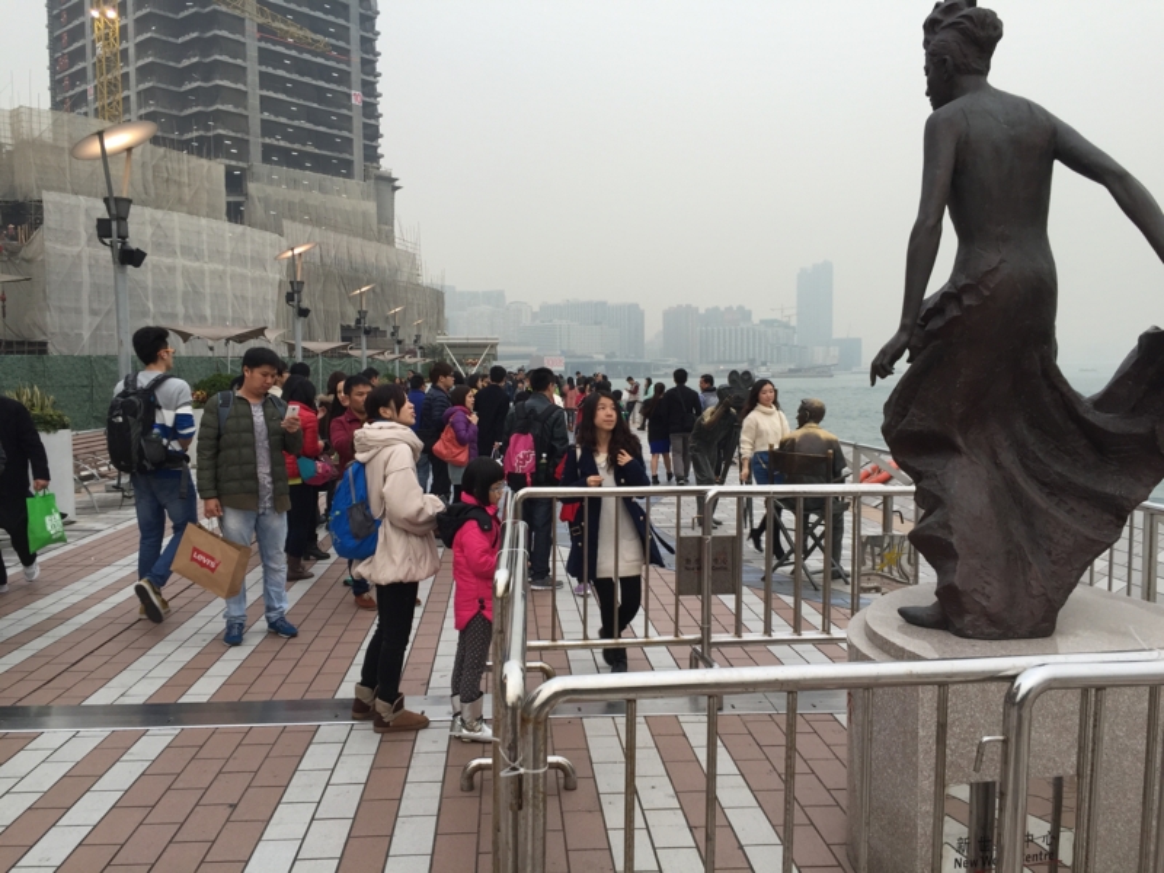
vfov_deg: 48.2
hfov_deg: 61.7
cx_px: 582
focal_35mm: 29
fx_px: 975
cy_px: 436
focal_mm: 4.15
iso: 32
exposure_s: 1/120
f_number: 2.2
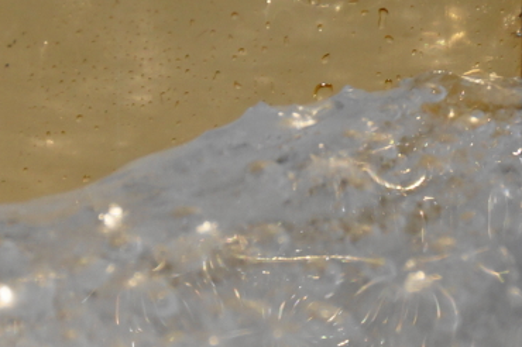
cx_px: 188
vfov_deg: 2.1
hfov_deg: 3.2
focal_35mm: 649
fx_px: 9402
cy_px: -72
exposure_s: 1/320
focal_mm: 160
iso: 100
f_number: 10
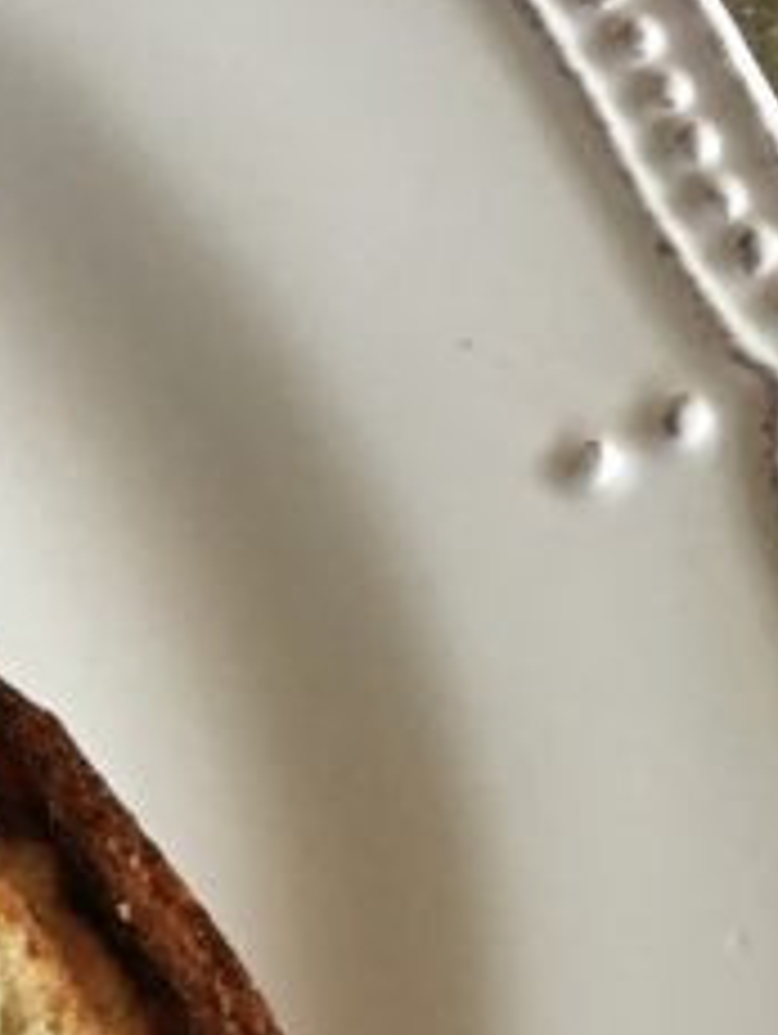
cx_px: -571
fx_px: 3859
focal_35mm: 129
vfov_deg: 14.7
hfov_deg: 10.9
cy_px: 1269
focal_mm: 4.15
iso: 125
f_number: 2.2
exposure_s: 1/30
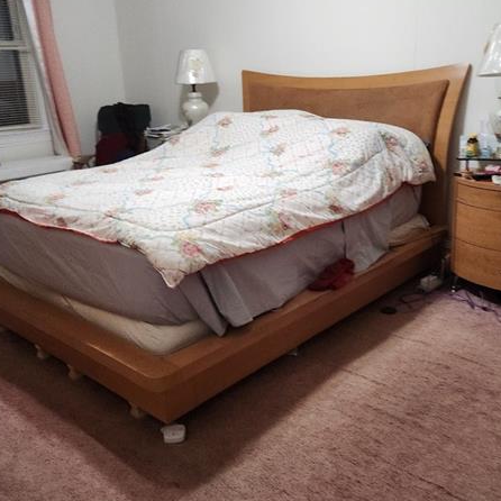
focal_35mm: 35
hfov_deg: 47.1
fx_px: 573
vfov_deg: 47.2
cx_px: 279
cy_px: 240
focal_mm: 5.4
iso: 800
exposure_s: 1/120
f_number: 1.8
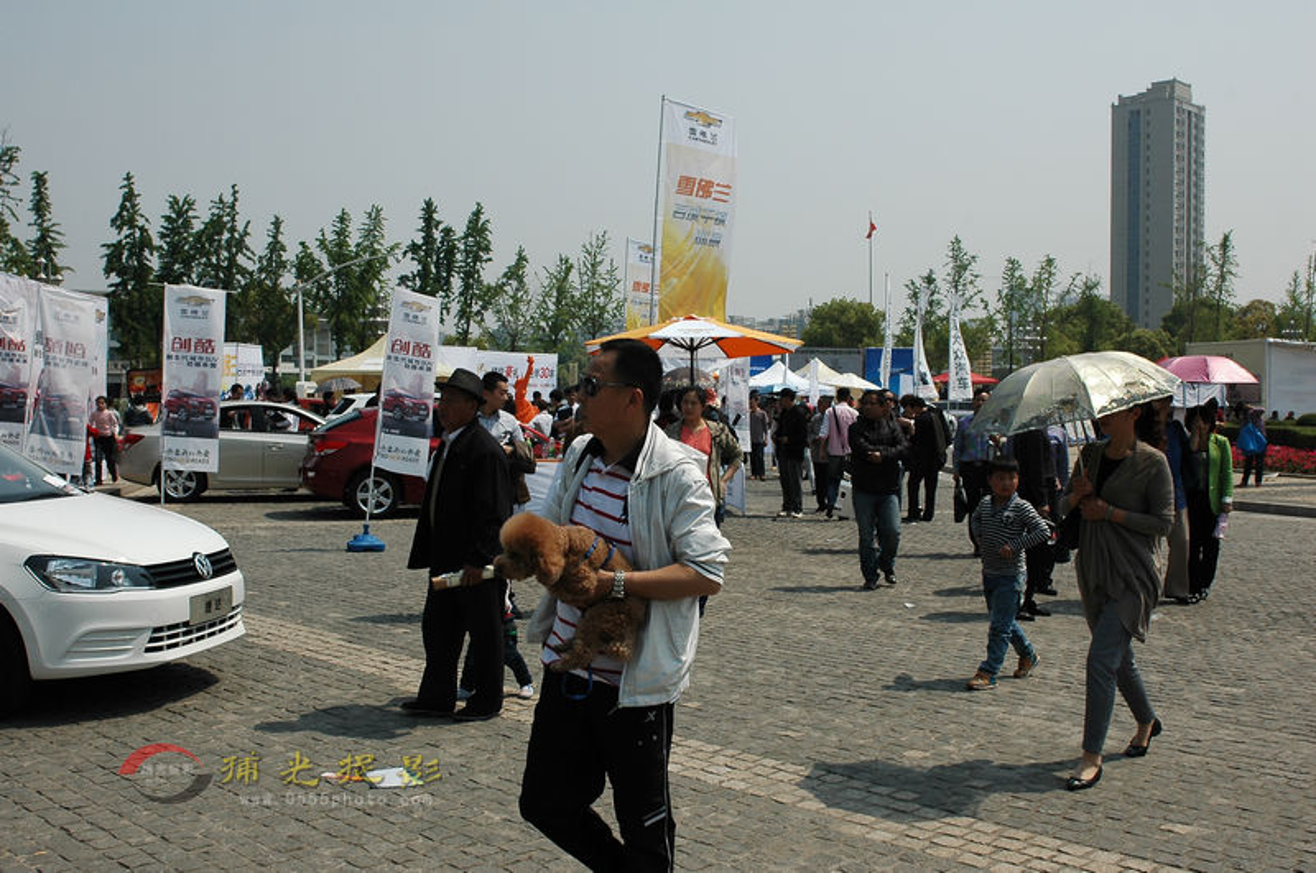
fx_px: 1314
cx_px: 658
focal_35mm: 36
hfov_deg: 53.2
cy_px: 436
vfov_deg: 36.8
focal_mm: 24
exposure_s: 1/800
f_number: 8
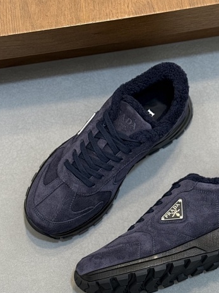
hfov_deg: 17.8
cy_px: 170
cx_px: 130
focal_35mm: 83
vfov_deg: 23.5
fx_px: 700
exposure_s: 1/100
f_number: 1.78
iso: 160
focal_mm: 6.76
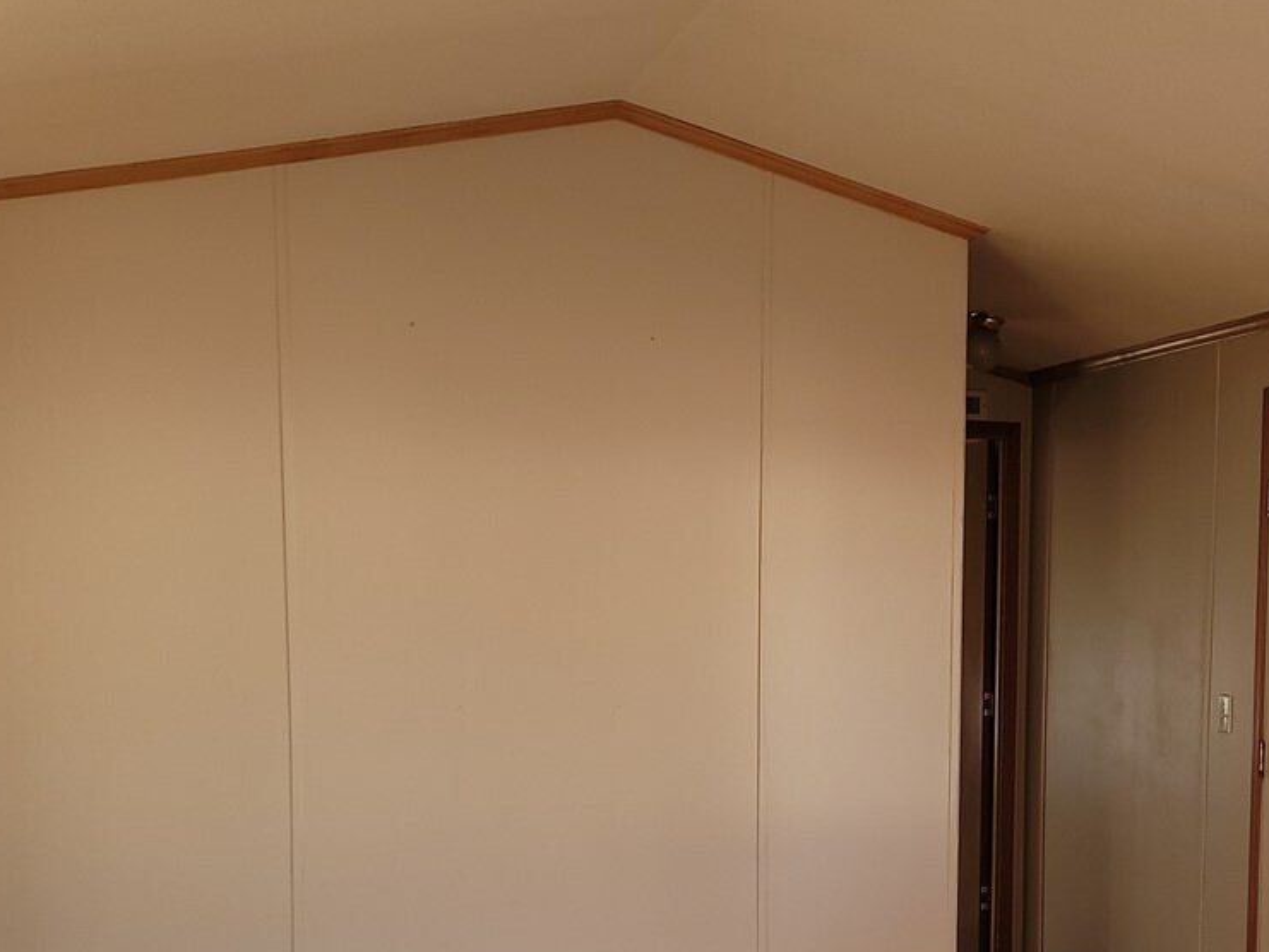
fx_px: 1980
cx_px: 911
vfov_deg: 26.3
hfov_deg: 35.0
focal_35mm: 54
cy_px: 815
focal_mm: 7
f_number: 1.8
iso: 32
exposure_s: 1/60
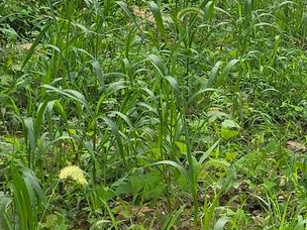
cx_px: 594
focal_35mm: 155
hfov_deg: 11.6
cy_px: -166
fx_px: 1375
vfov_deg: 9.2
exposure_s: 1/273
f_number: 1.7
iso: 12
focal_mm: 6.3
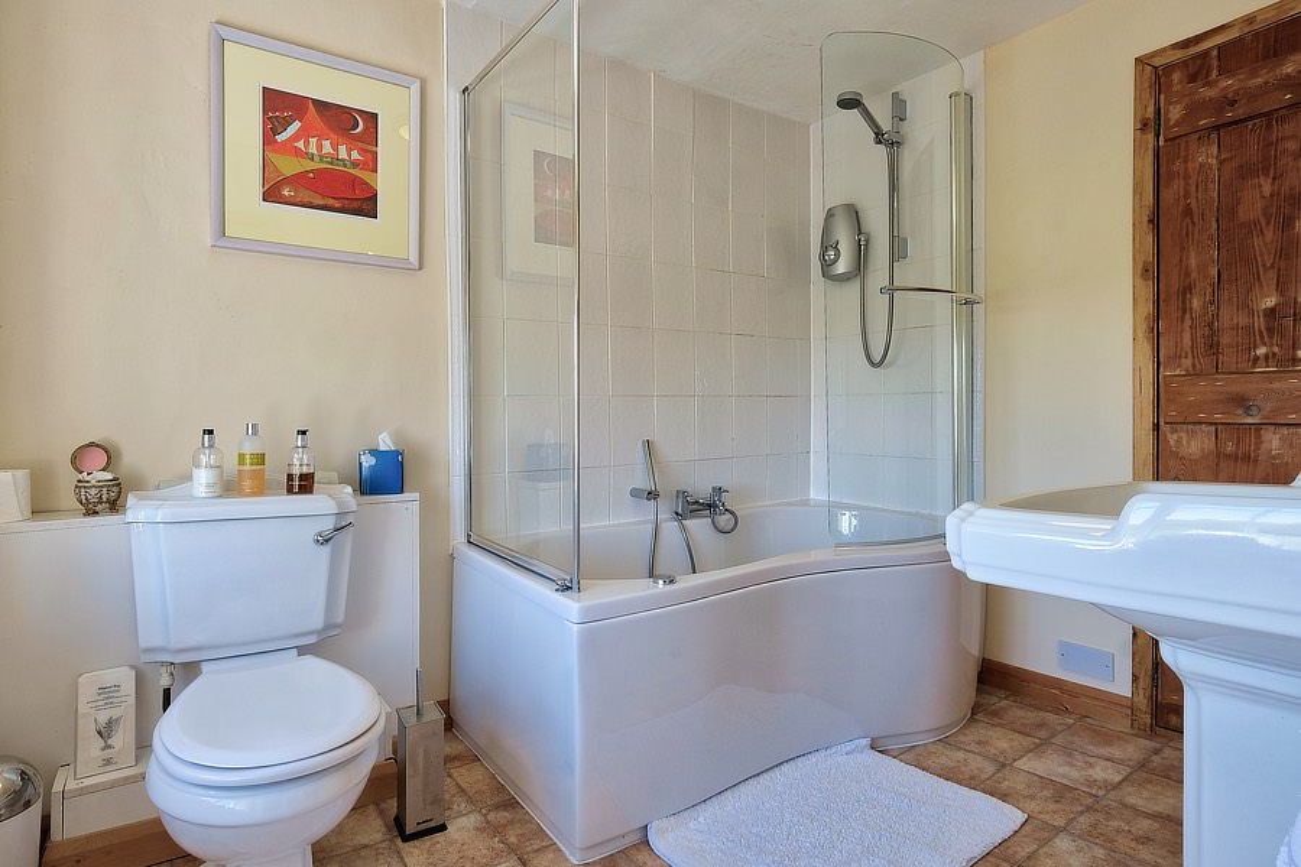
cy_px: 434
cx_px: 650
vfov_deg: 73.7
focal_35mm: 16
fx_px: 578
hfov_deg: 96.7
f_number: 8
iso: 500
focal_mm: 10.5
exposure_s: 1/30
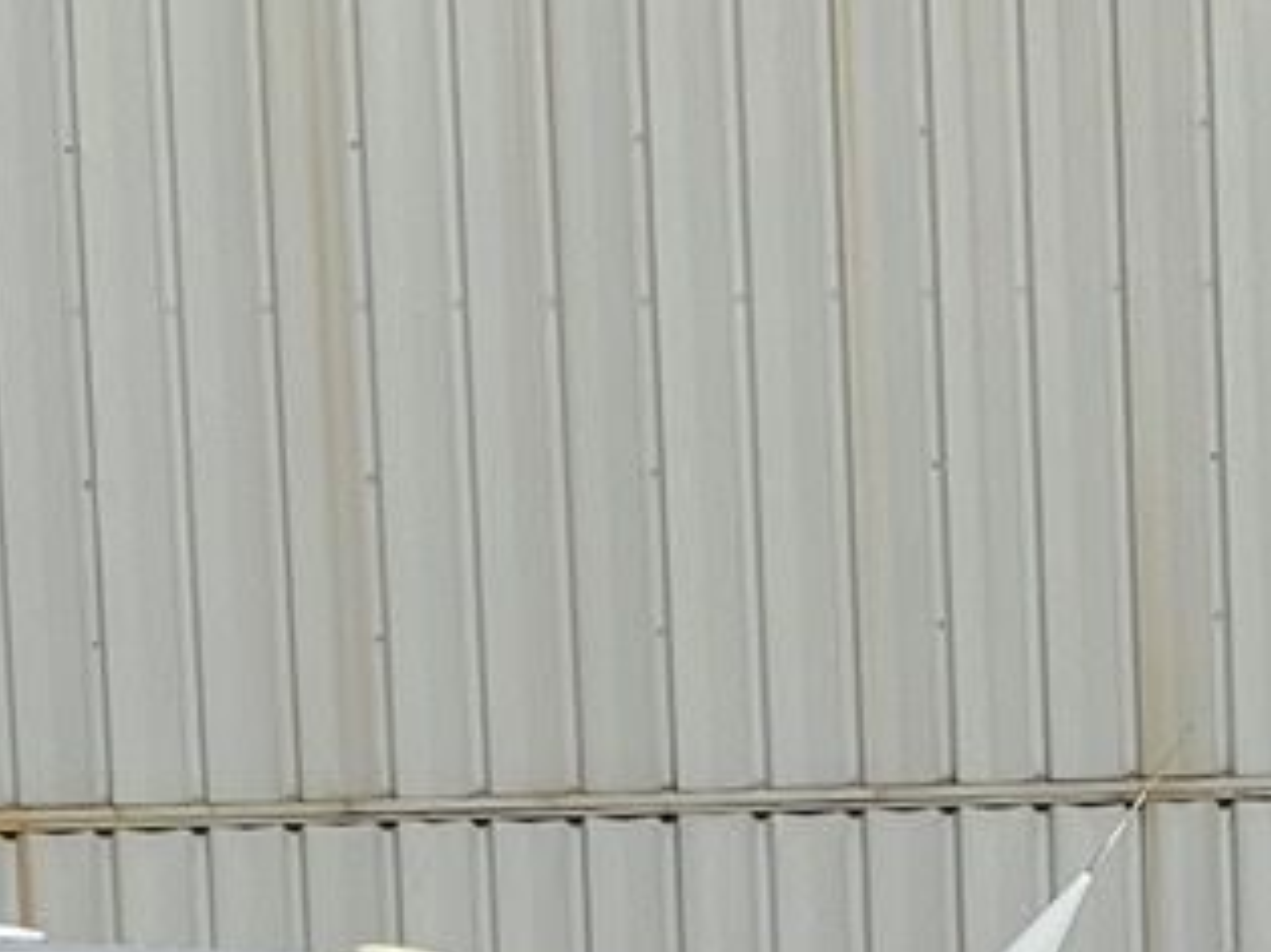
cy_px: 1771
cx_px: 1081
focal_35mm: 169
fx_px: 6203
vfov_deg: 8.4
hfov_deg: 11.6
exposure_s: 1/9615
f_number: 1.8
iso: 32
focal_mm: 4.25
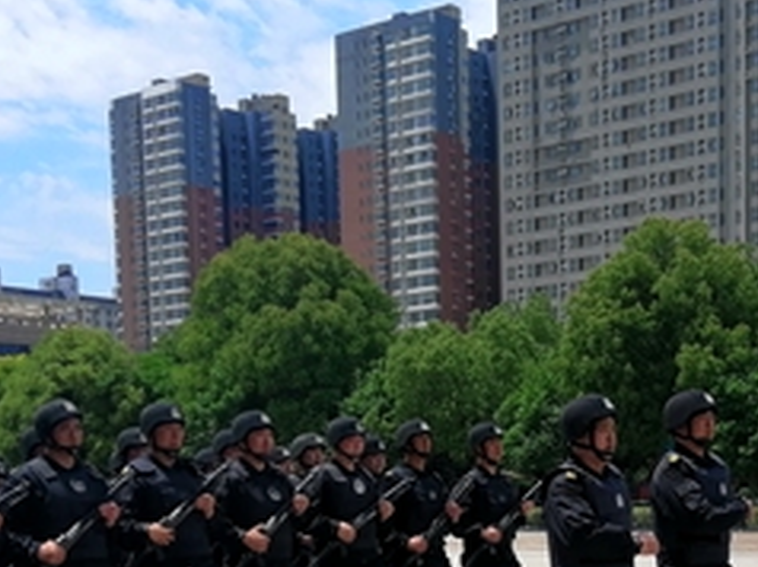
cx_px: 510
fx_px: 1531
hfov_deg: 27.6
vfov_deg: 20.1
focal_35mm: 70
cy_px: 615
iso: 50
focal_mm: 3.81
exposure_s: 1/1103
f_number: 2.2
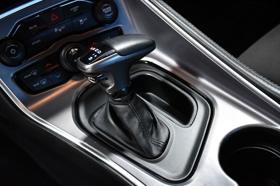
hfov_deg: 33.4
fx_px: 466
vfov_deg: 22.6
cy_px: 93
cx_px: 140
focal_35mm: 60
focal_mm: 40
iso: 2500
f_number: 5
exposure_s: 1/100
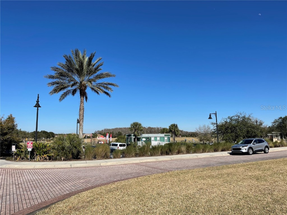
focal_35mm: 26
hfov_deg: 67.3
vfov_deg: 53.1
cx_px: 144
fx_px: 216
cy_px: 108
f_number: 1.6
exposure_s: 1/5917
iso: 32
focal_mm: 5.1
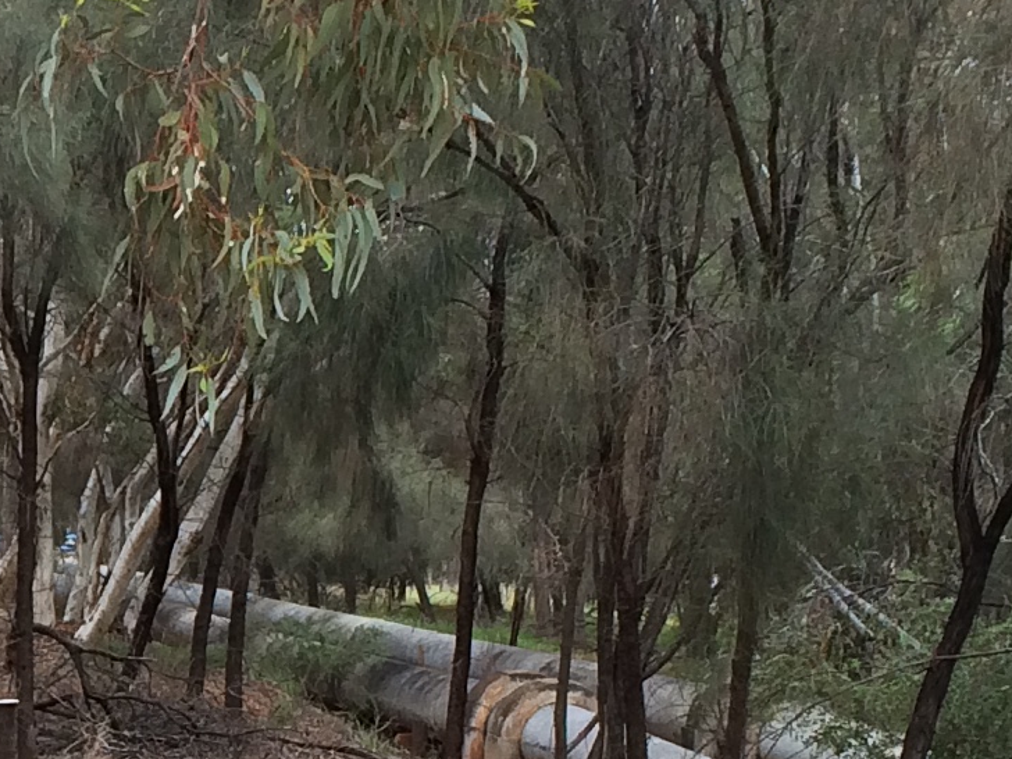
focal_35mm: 130
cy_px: 778
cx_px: -196
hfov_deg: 14.7
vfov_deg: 11.3
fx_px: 3801
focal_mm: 4.15
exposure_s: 1/540
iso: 32
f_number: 2.2
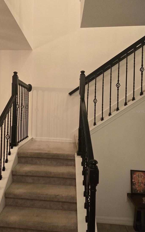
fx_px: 171
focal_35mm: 27
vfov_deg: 68.4
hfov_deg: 45.4
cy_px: 111
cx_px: 51
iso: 1000
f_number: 1.7
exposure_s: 1/120
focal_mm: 6.3
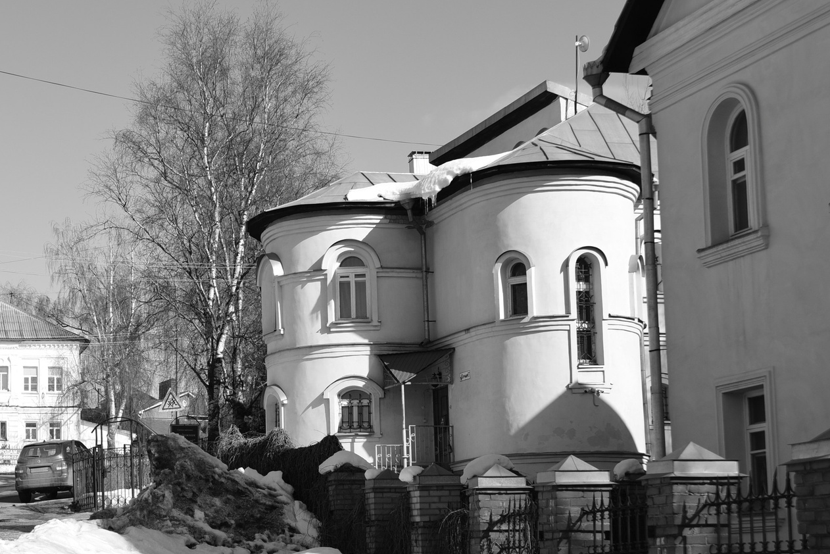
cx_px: 94
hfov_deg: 27.5
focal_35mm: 71
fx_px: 1637
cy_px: 376
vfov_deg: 19.1
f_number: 6.3
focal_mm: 35
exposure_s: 1/800
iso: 125
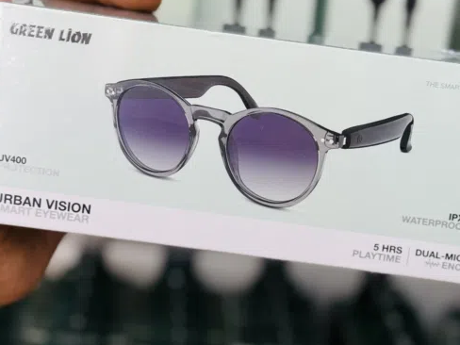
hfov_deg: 30.7
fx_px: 837
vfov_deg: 23.2
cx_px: 260
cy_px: 123
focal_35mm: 63
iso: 50
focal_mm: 6.76
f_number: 1.78
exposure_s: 1/100
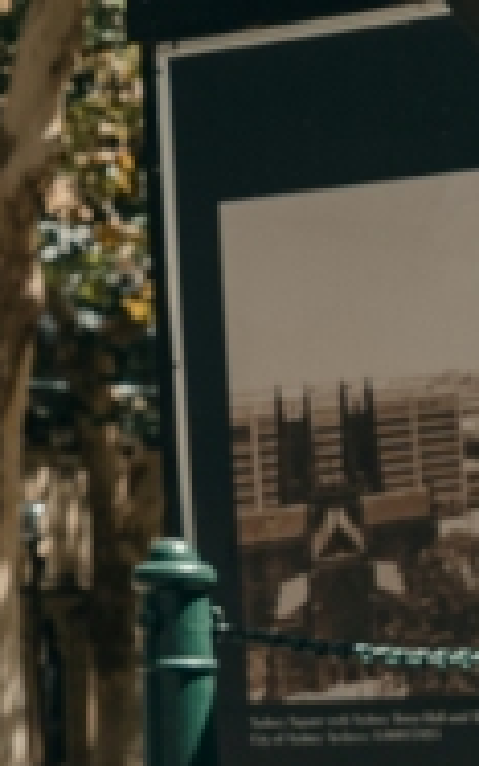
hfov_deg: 5.2
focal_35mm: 238
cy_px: 190
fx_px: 4967
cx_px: -929
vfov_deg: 8.8
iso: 200
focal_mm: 35
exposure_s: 1/550
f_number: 4
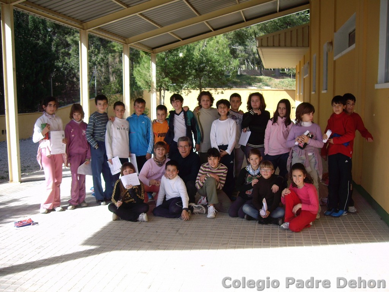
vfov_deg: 37.7
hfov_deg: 49.0
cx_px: 194
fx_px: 427
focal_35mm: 38
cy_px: 146
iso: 64
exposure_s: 1/400
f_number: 4.3
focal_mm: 6.2
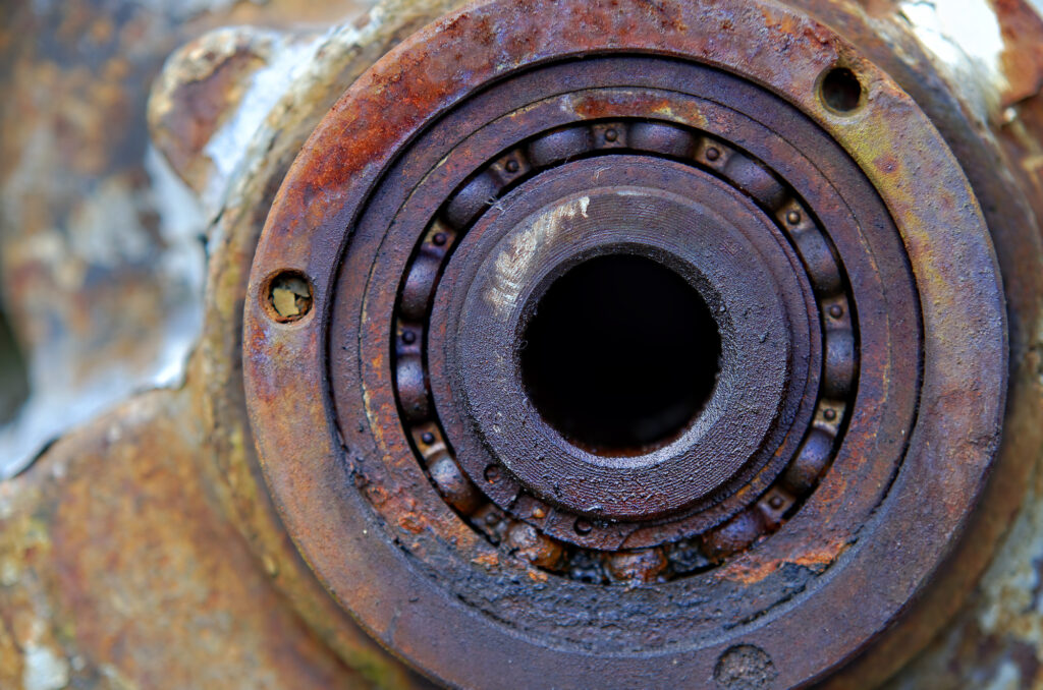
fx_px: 4553
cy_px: 345
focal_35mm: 158
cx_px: 522
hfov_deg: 13.1
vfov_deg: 8.7
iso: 100
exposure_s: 1/125
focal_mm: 105
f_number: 3.2
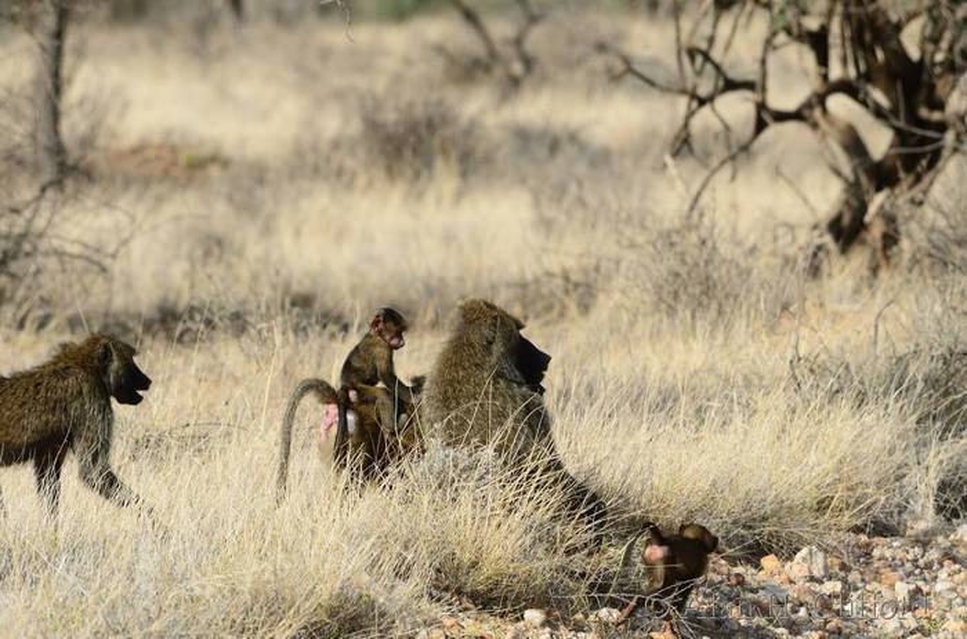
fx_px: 16077
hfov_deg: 3.4
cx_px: 484
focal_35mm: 600
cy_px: 320
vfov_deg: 2.3
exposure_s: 1/500
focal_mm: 400
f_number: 7.1
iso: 200
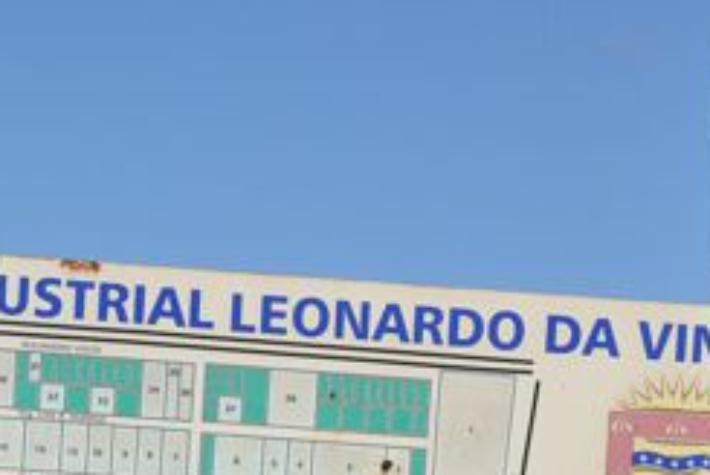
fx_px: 3475
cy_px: 568
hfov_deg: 11.5
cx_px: 780
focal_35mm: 176
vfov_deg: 7.8
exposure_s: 1/2000
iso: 400
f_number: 10
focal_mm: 32
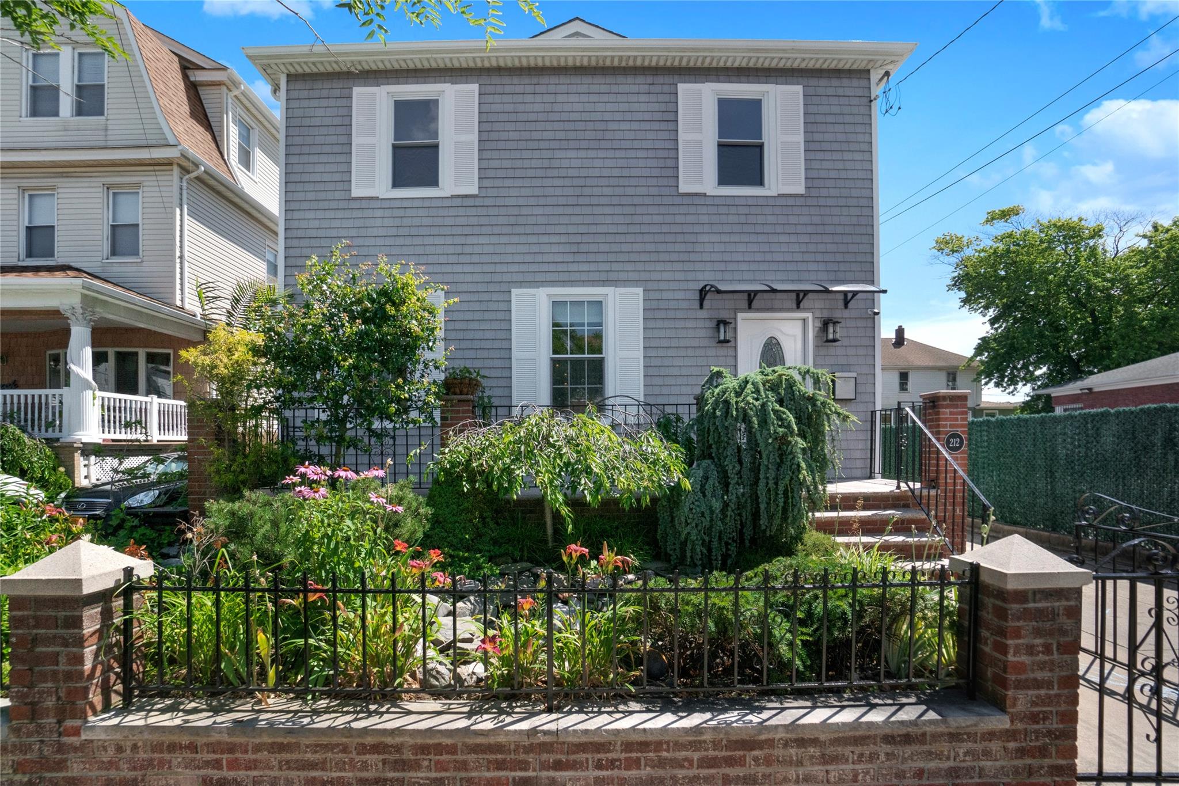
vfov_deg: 77.3
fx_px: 491
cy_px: 393
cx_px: 590
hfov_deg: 100.4
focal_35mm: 15
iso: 800
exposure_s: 1/3200
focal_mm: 10
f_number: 9
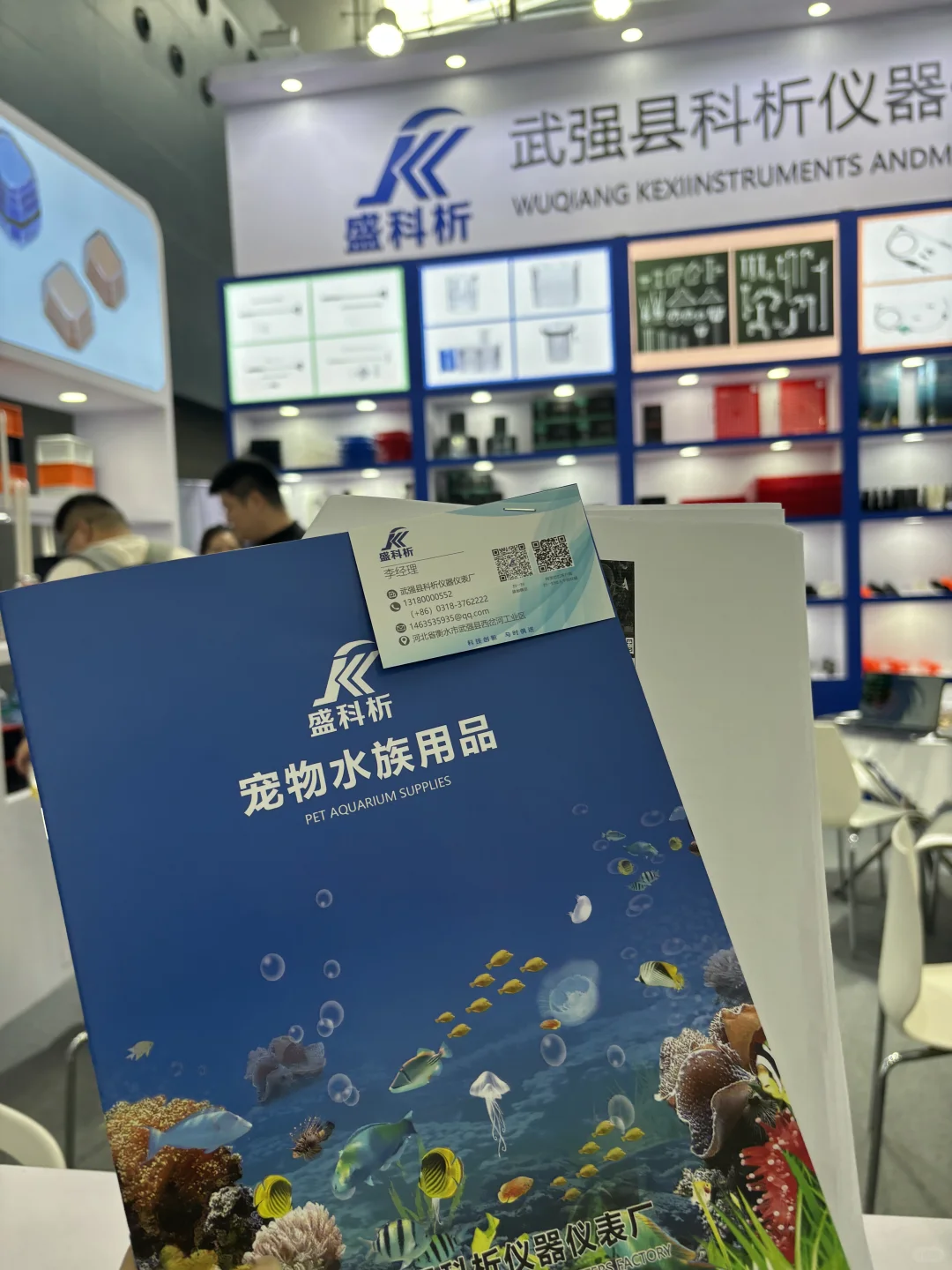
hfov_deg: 53.1
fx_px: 953
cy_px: 635
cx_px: 476
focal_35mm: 26
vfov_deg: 67.3
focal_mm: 5.96
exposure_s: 1/108
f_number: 1.6
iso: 32
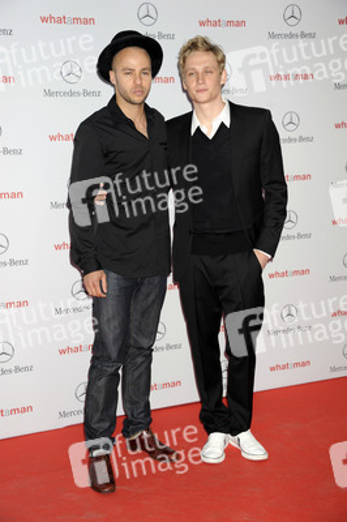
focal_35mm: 62
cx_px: 174
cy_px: 261
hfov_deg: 21.9
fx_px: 898
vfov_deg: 32.4
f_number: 5.6
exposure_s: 1/200
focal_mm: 62
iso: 640
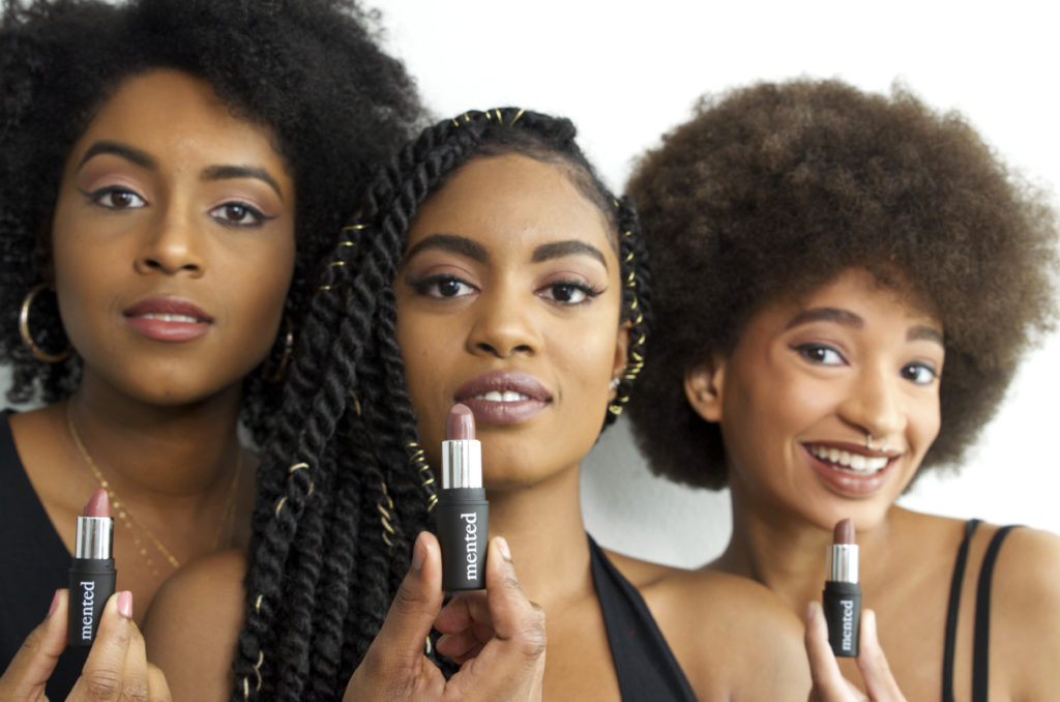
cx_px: 530
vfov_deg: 27.9
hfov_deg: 41.2
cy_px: 351
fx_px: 1410
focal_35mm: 48
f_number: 4
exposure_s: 1/60
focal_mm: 32
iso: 720
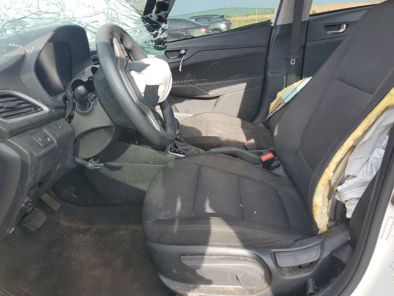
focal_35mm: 26
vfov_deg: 53.1
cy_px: 148
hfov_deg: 67.3
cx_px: 197
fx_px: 296
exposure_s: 1/400
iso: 50
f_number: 1.5
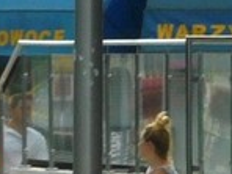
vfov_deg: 1.4
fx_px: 7332
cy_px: 23
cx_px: -439
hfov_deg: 1.8
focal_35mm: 1094
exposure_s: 1/250
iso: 125
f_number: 5.3
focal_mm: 32.1
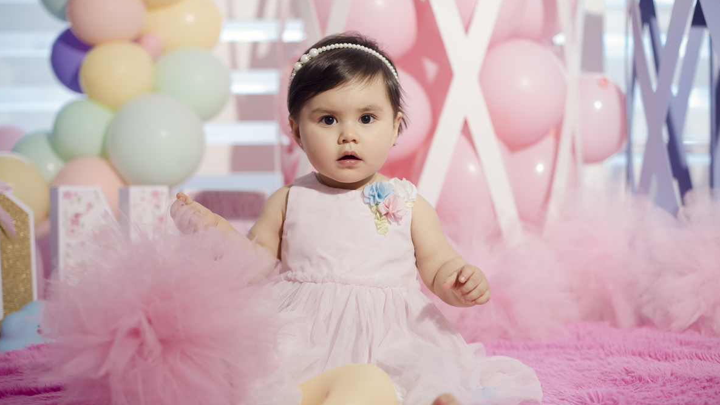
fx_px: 1012
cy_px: 221
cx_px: 360
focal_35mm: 53
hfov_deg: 39.2
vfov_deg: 22.6
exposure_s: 1/200
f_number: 2.2
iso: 640
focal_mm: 50
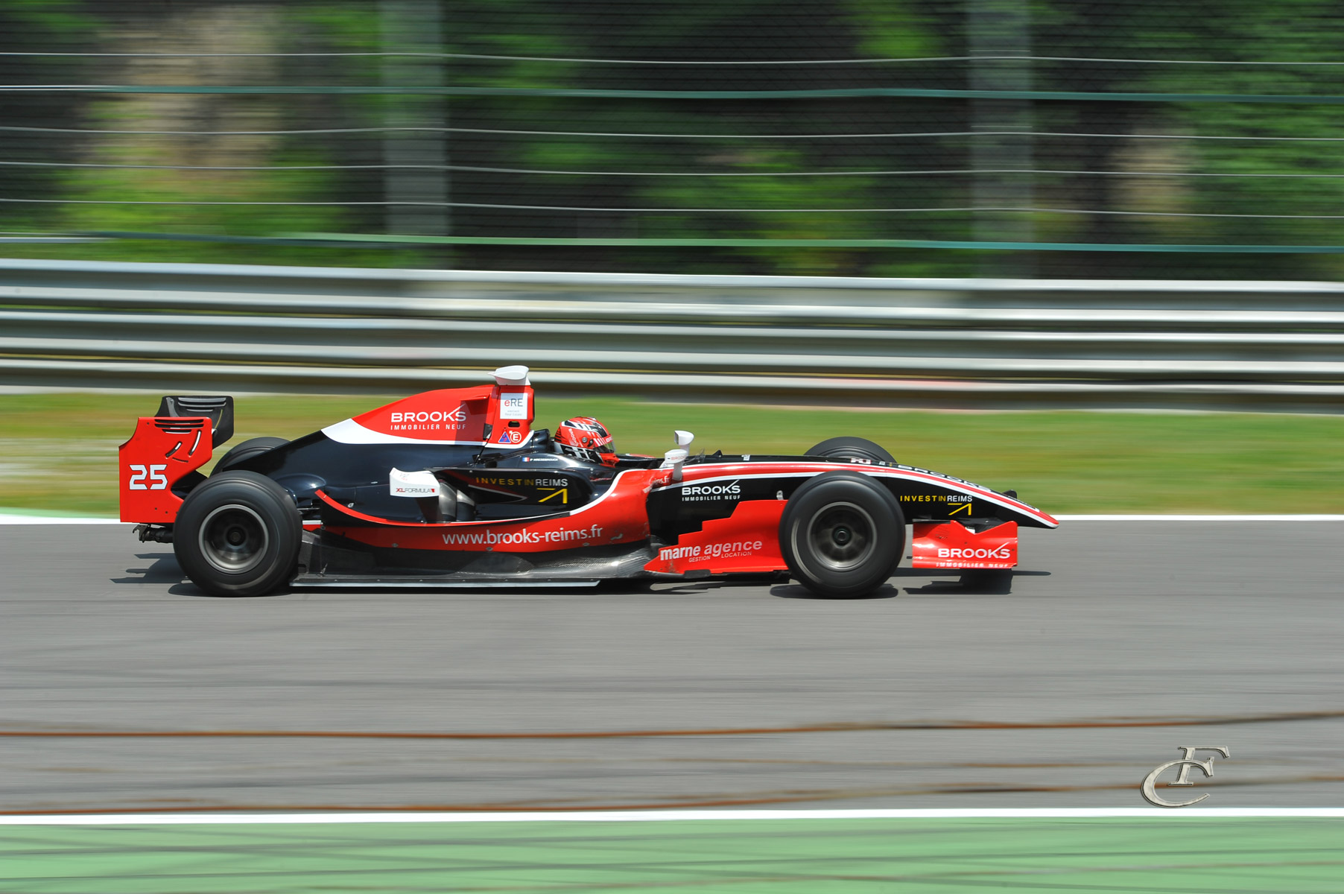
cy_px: 447
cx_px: 672
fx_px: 6528
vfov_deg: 7.8
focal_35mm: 175
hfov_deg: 11.8
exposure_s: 1/125
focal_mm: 175
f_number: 16
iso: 200
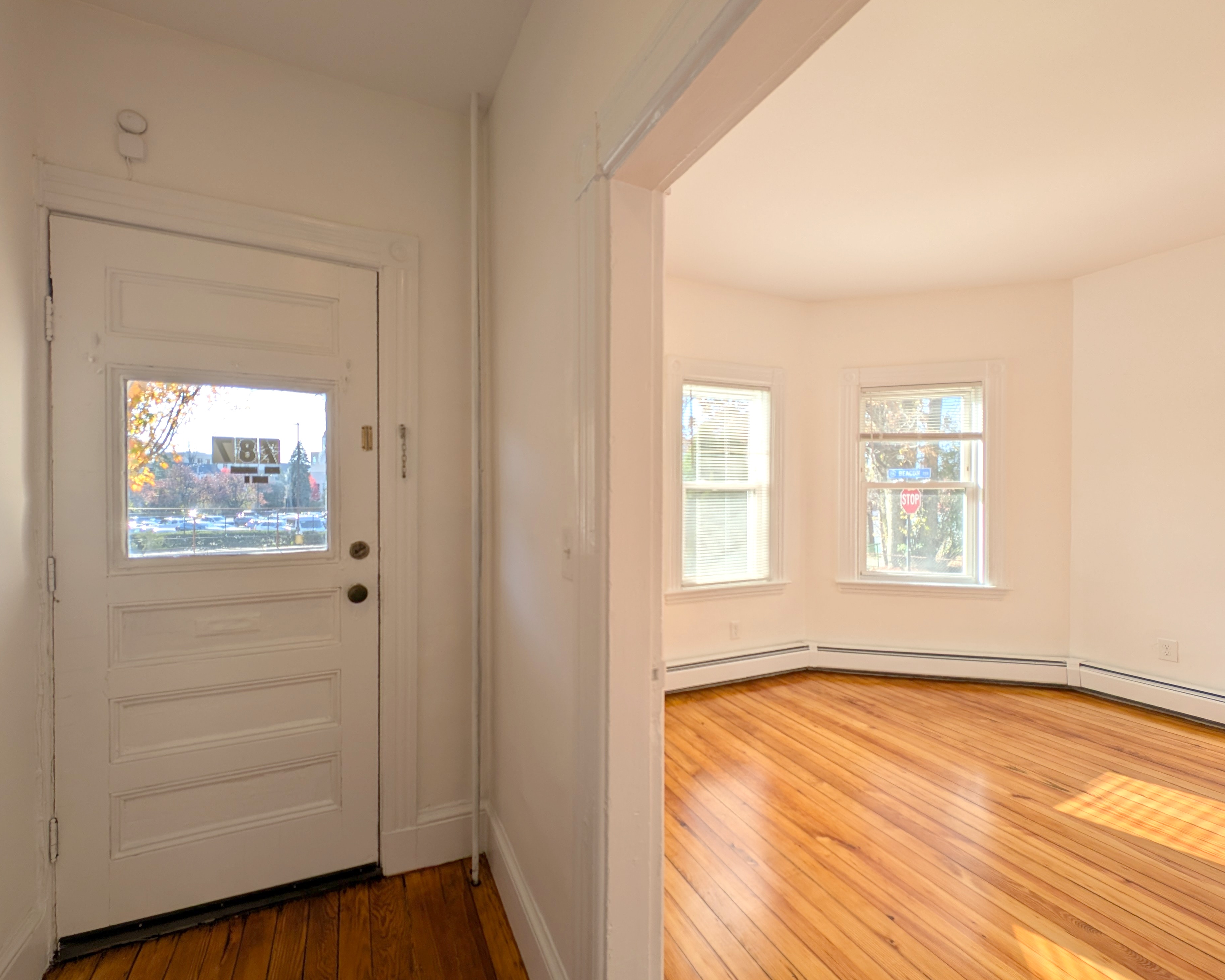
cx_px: 564
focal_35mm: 13
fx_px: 471
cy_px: 497
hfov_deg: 104.6
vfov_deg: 92.2
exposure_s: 1/423
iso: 35
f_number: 1.95
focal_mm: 2.23
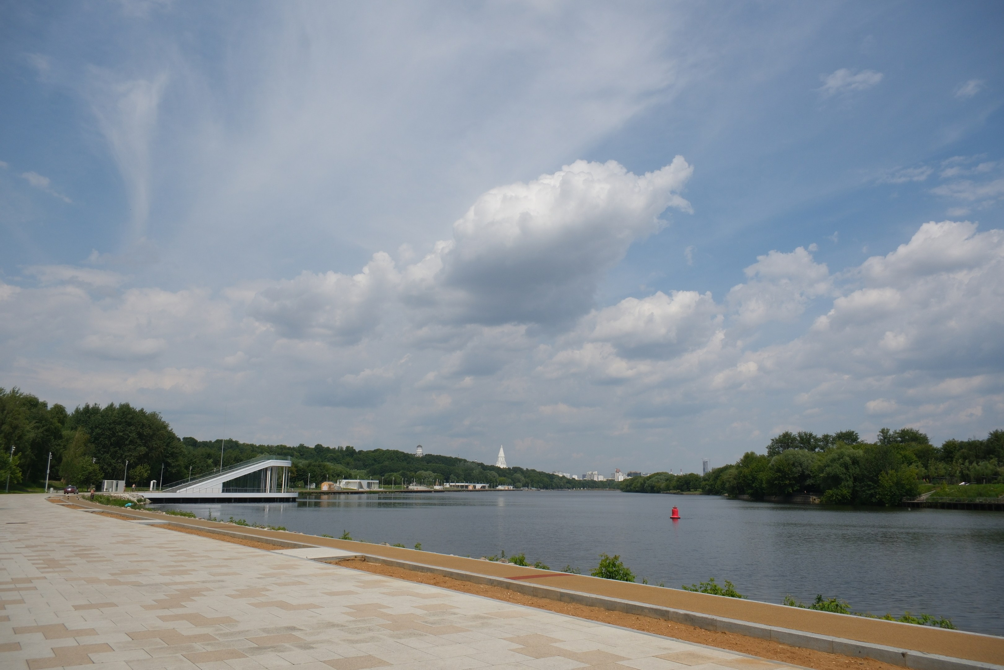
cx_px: 502
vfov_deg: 47.9
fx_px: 753
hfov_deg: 67.4
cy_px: 335
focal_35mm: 27
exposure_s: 1/850
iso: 320
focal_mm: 18
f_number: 10
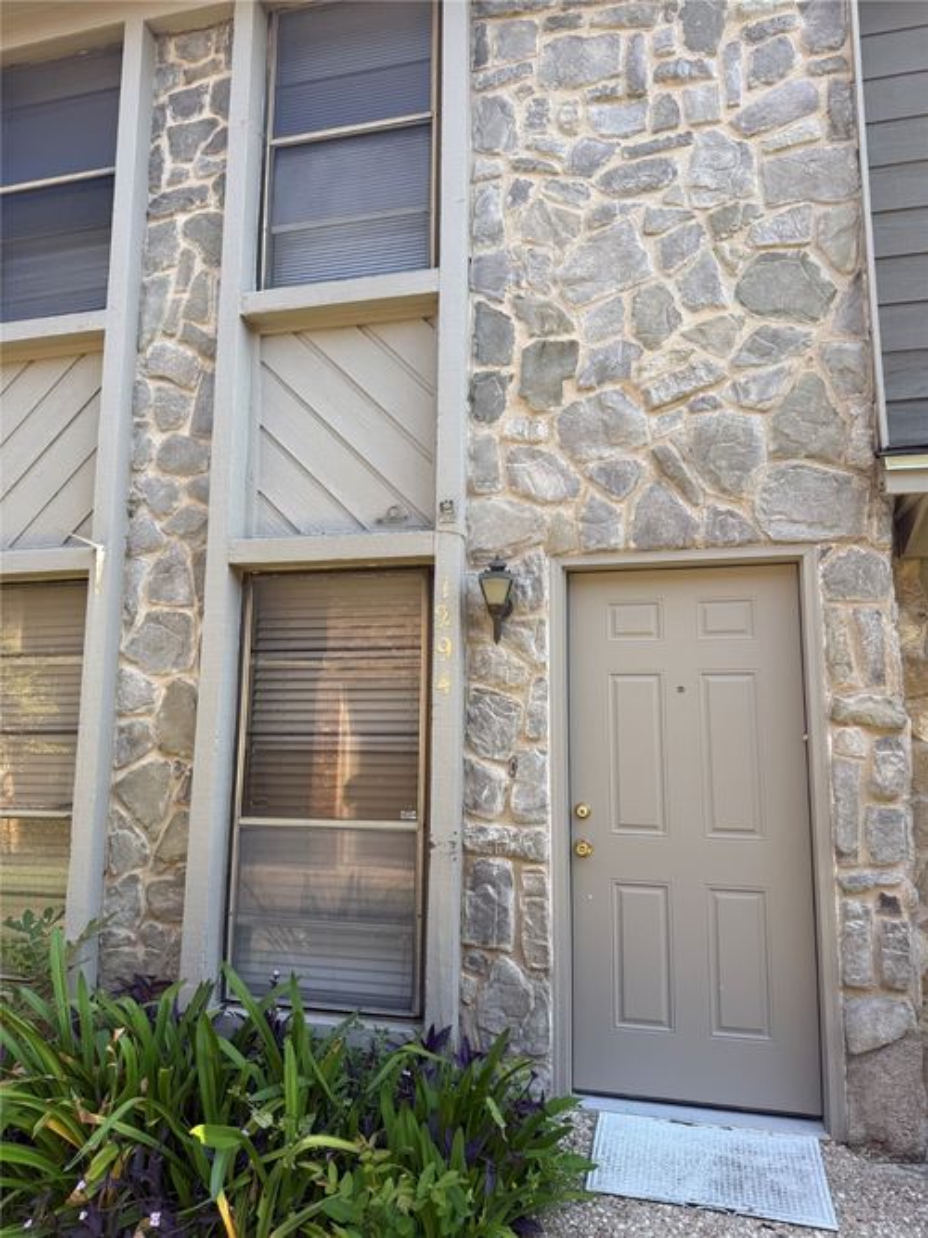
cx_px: 464
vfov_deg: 71.6
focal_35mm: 24
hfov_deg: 56.8
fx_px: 858
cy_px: 619
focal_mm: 6.76
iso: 80
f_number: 1.78
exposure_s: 1/632
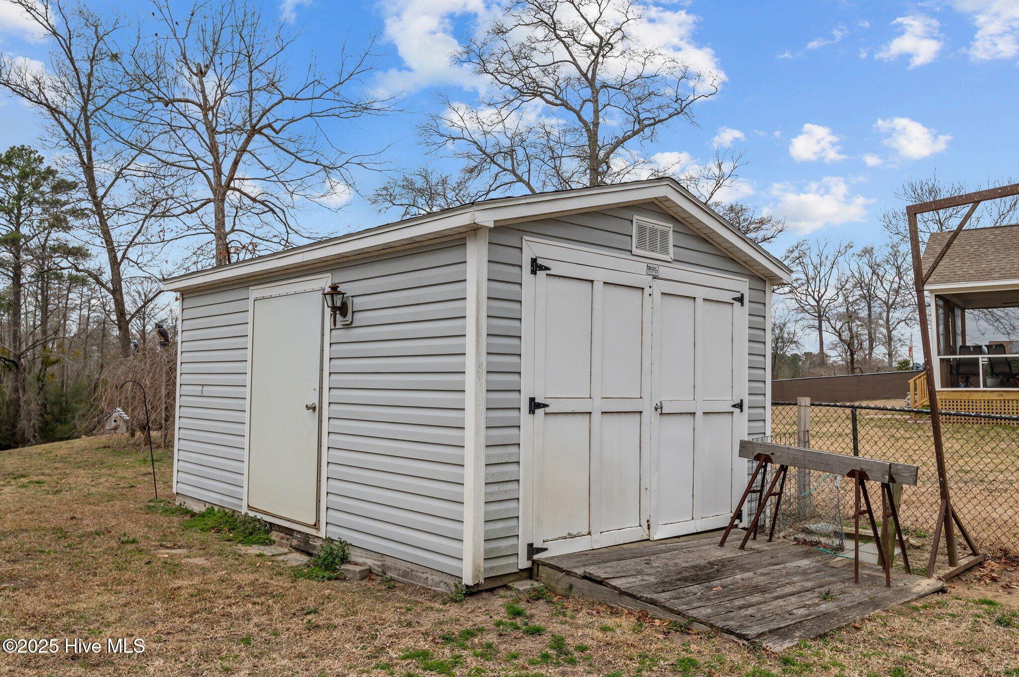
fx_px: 820
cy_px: 338
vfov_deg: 44.9
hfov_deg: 63.7
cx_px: 510
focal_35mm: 29
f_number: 8
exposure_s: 1/500
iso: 250
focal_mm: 29
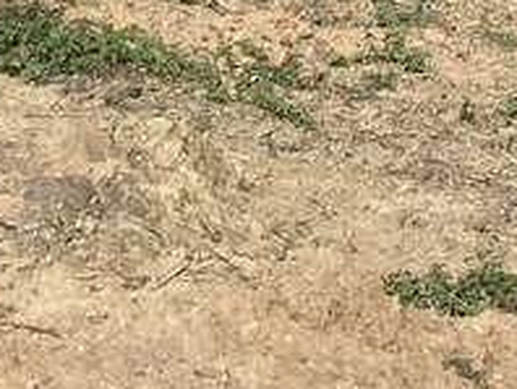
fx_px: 2826
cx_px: 755
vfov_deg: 7.2
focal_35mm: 189
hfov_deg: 10.1
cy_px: -661
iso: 32
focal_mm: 4.25
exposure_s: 1/2571
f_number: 1.8
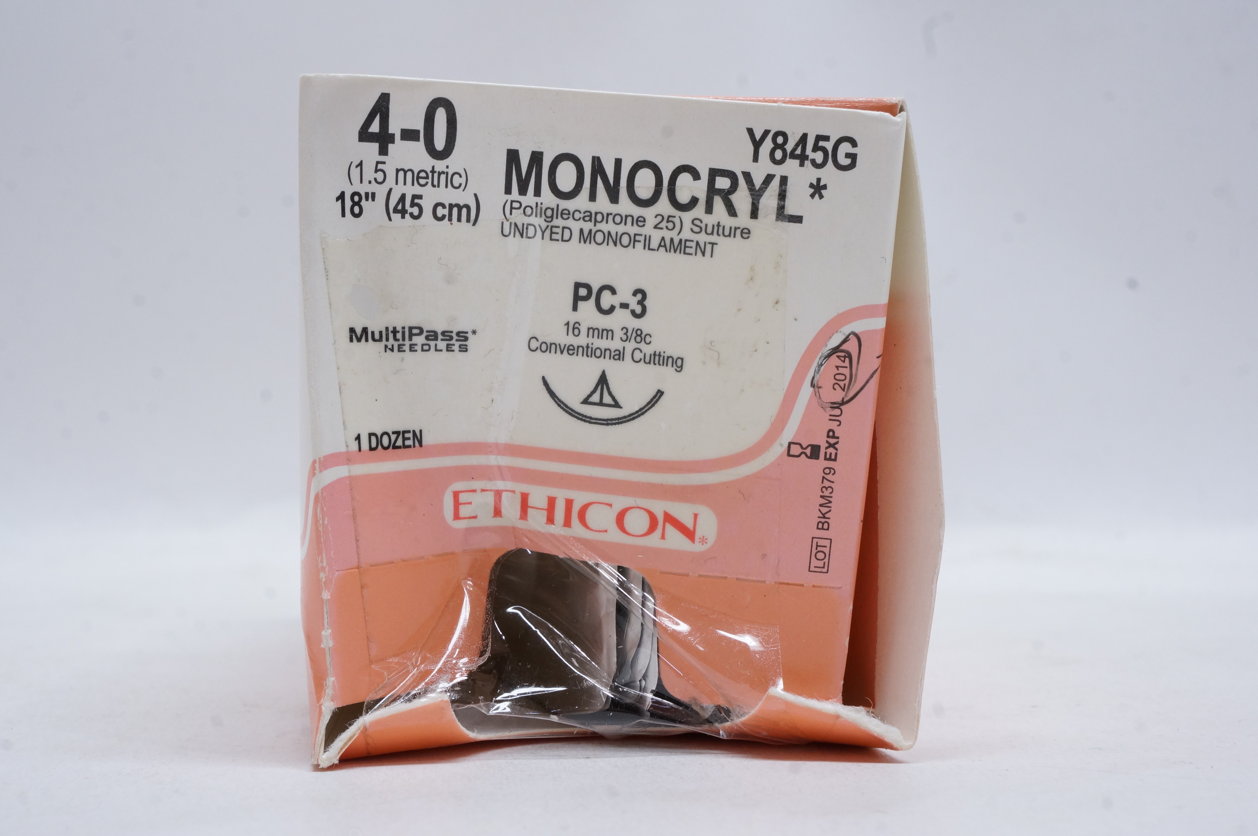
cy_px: 418
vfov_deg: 27.2
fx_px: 1728
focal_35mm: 50
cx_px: 629
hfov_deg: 40.0
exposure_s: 1/10
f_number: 16
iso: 800
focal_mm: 33
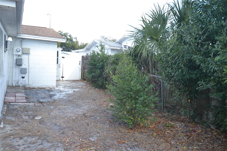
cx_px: 114
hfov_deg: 70.4
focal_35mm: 26
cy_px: 76
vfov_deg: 50.4
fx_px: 161
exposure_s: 1/125
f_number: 5.6
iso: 250
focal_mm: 17
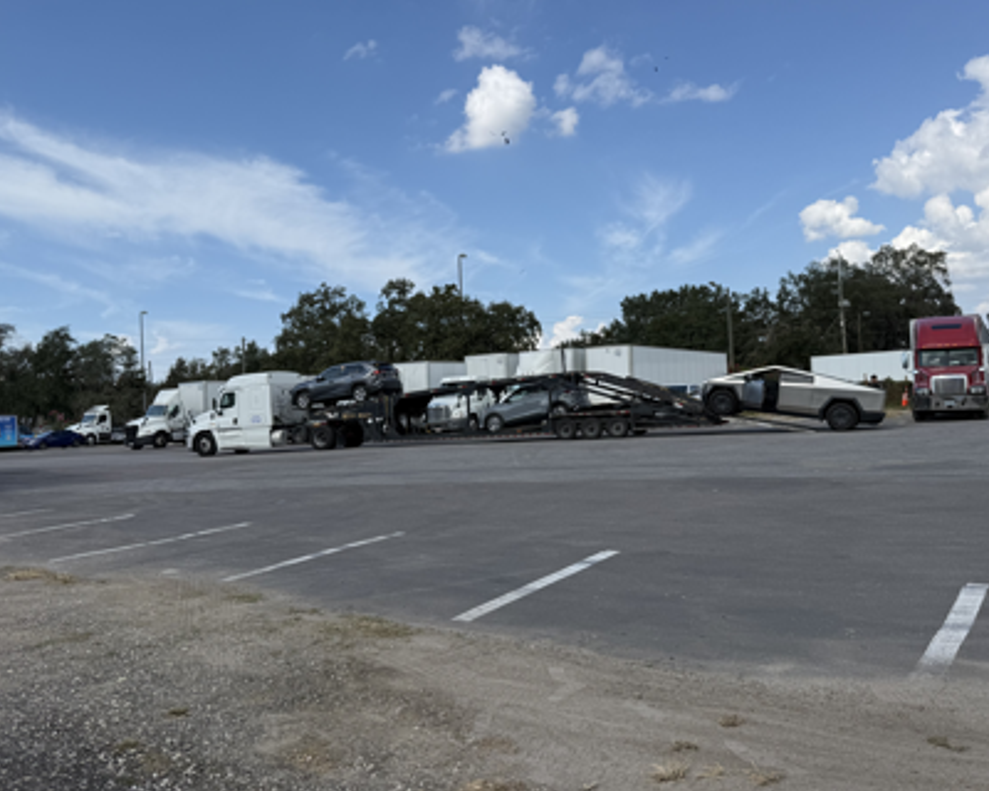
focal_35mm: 30
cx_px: 549
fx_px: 878
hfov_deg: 58.6
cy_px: 373
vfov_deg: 48.5
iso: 80
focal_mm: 6.76
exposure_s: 1/4405
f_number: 1.78
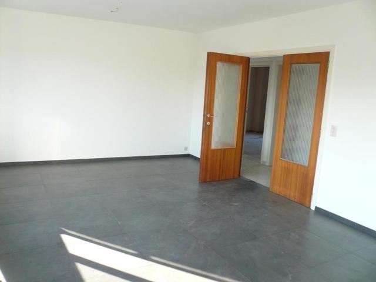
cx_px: 188
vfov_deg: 49.7
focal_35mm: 28
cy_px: 141
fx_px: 304
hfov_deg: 63.4
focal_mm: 4.6
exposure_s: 1/60
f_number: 2.8
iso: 100
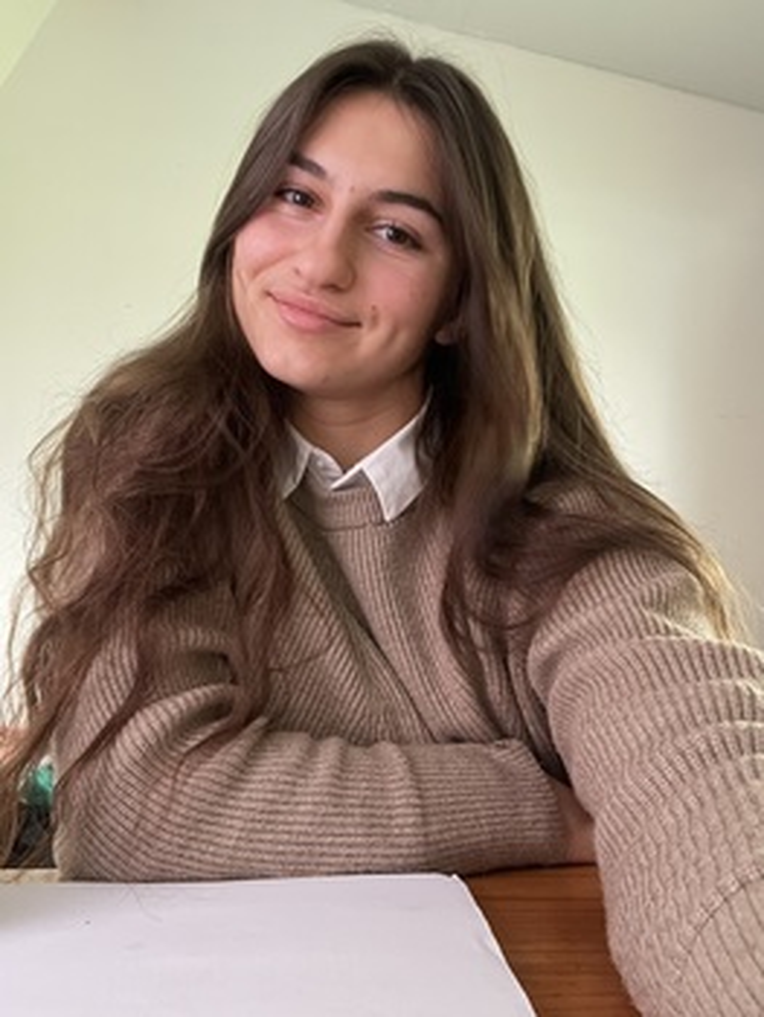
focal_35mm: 30
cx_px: 382
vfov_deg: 59.9
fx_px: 882
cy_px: 508
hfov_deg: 46.8
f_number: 2.2
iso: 640
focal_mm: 2.71
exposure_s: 1/10
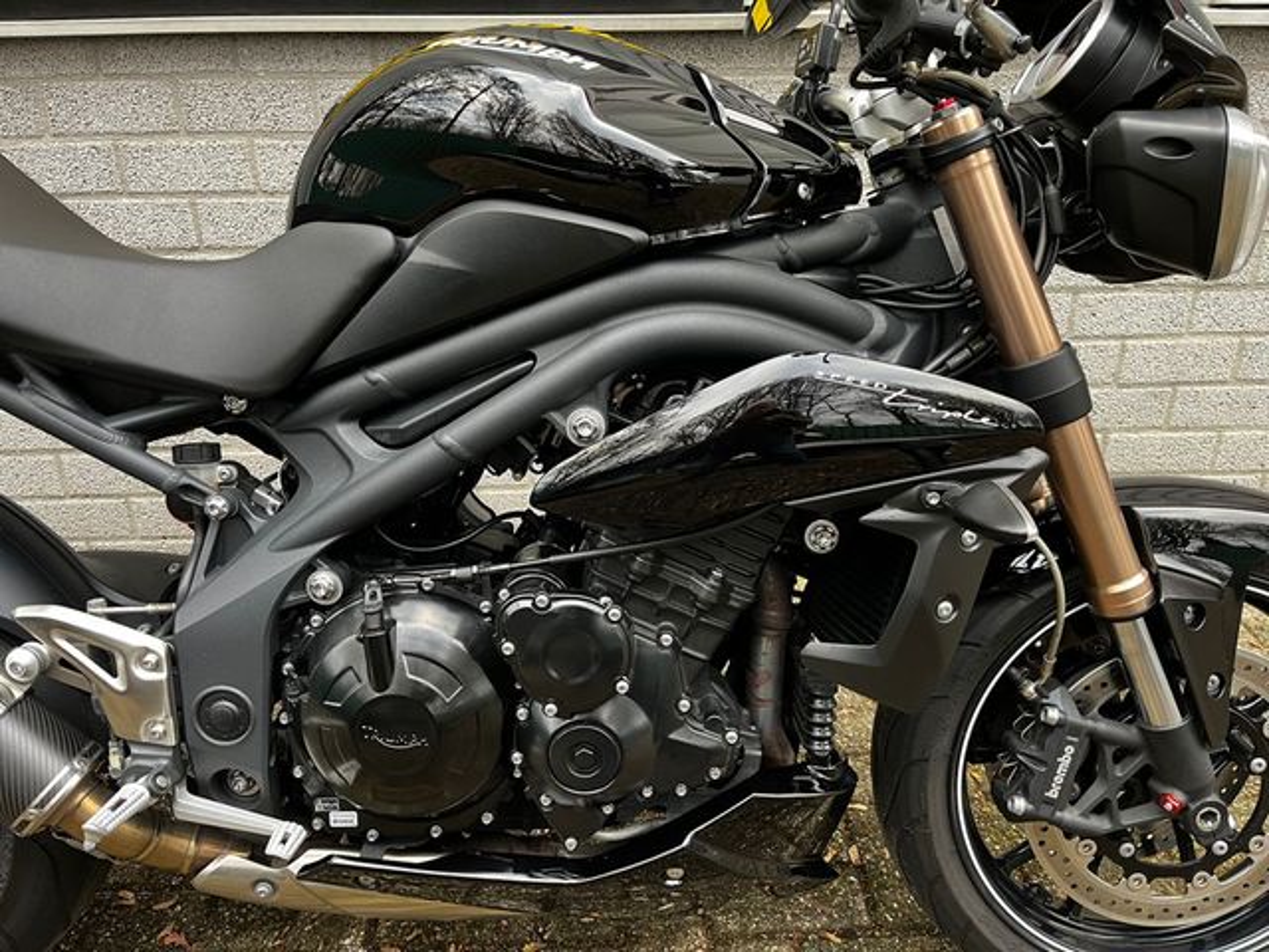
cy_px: 476
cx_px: 634
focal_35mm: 26
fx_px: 953
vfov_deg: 53.1
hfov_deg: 67.3
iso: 125
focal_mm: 5.1
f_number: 1.6
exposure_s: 1/80
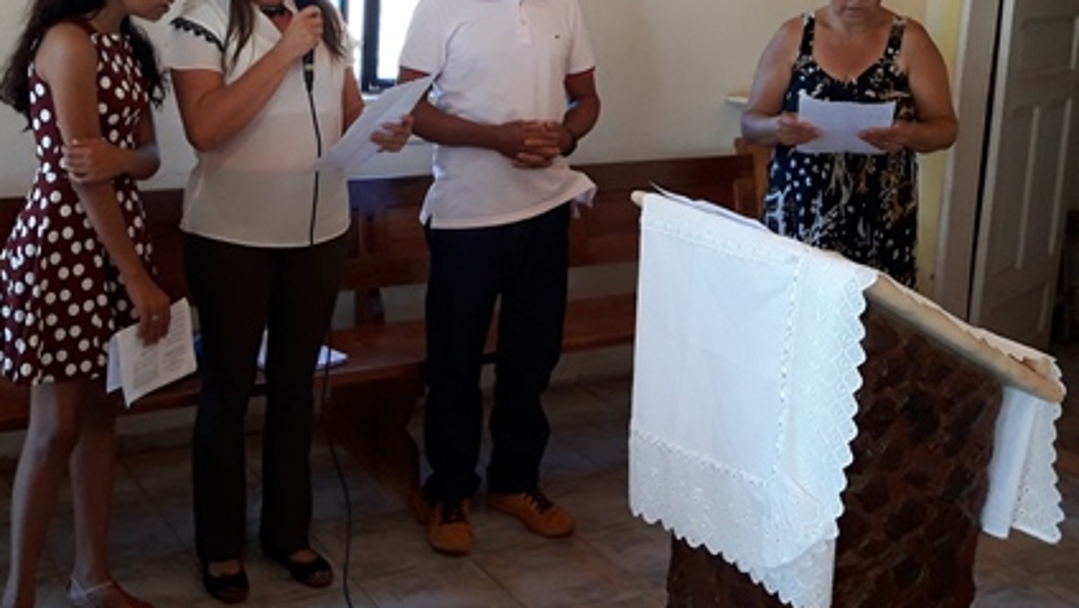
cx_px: 430
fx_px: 1317
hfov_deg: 44.3
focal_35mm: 46
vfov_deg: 25.5
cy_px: 112
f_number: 1.9
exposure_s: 1/40
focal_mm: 3.7
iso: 125
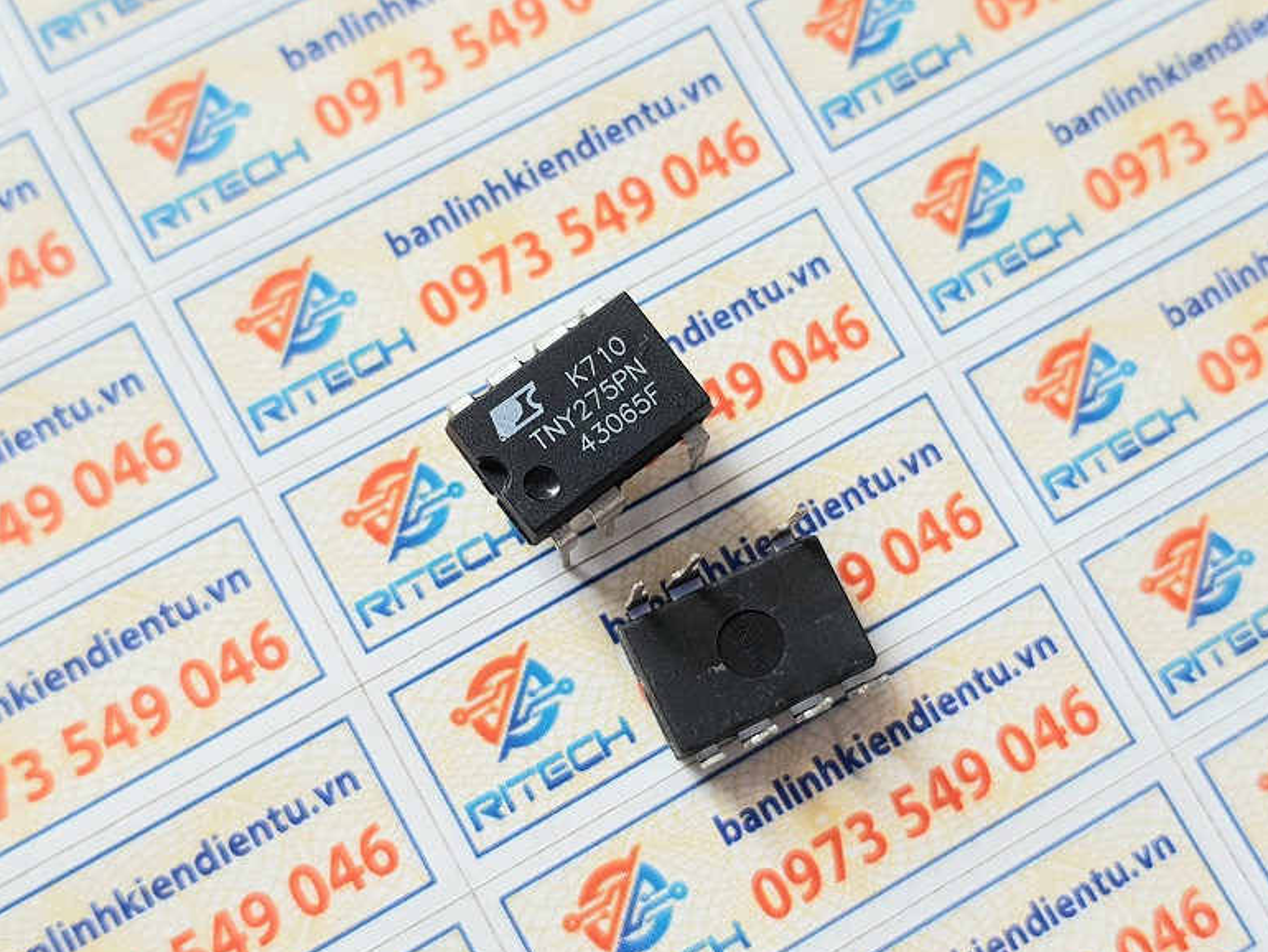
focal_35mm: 27
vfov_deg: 51.4
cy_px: 492
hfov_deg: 65.3
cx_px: 631
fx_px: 989
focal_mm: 4.3
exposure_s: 1/50
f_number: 1.7
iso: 50
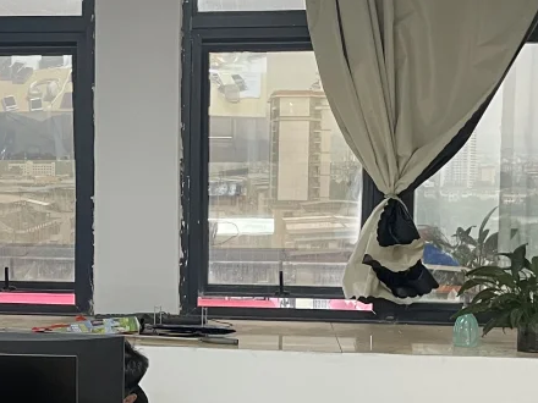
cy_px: 254
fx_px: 1321
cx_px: 12
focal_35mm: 85
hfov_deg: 22.2
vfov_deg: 17.3
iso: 125
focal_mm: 4.2
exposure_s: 1/50
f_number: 1.6
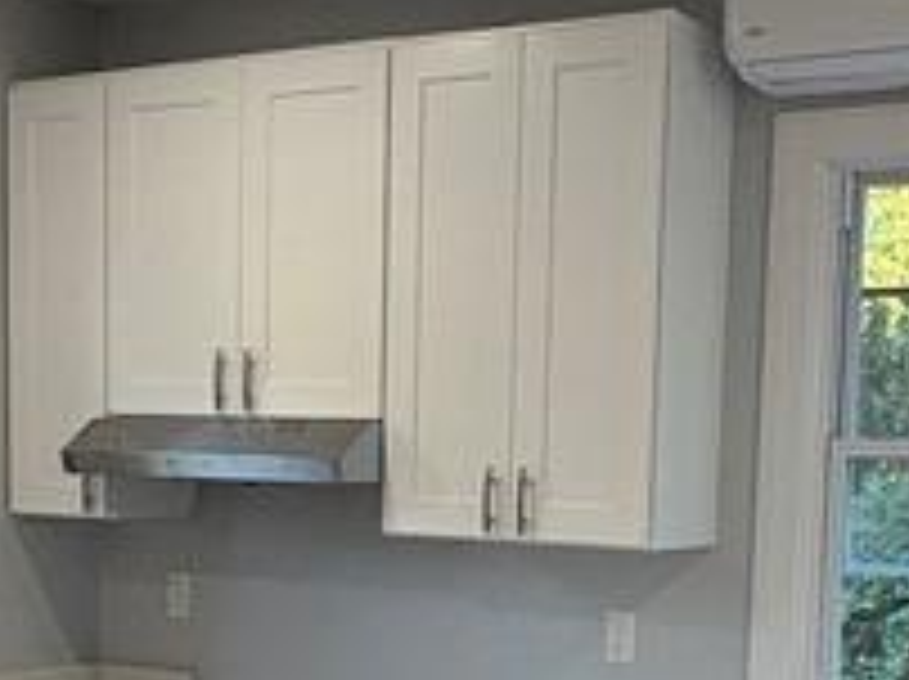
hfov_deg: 27.4
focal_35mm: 71
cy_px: 698
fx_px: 1862
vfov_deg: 20.0
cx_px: 454
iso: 160
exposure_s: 1/120
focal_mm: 2.22
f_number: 2.2
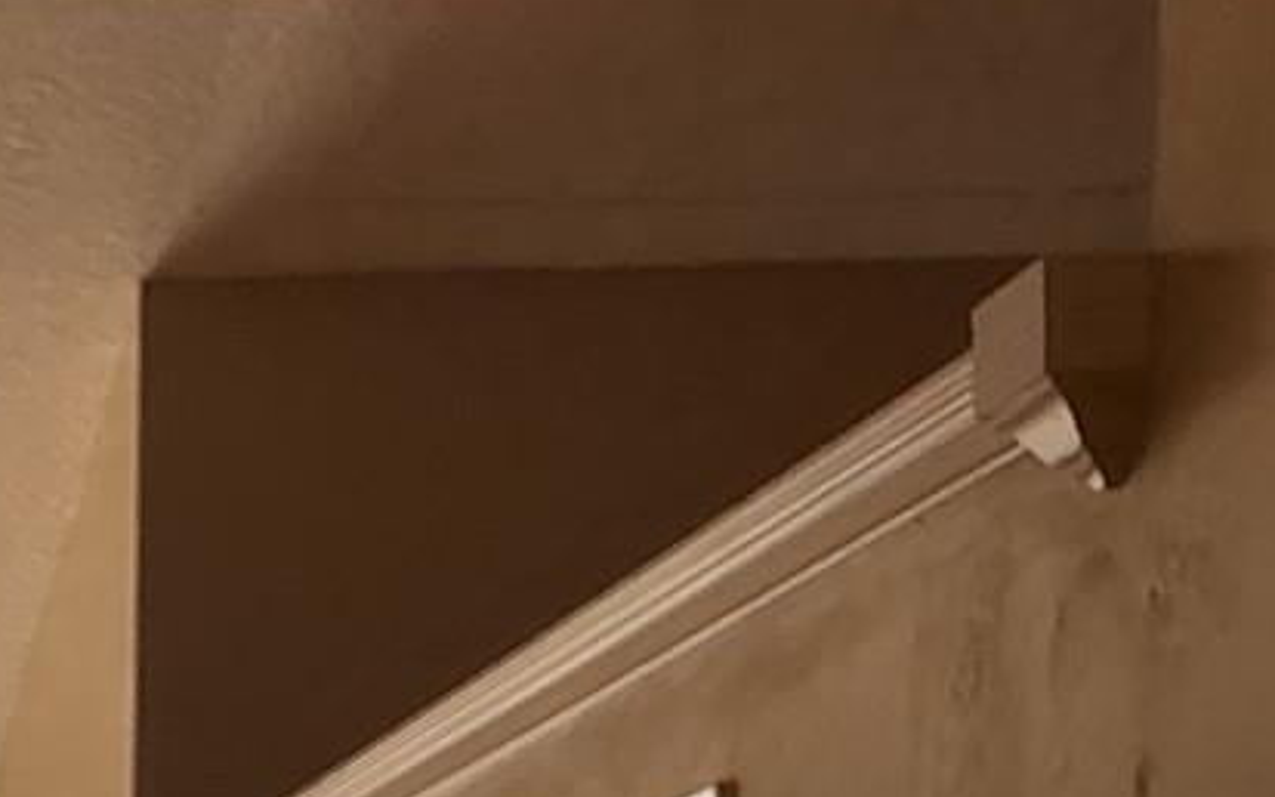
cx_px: -1031
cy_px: 1829
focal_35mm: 119
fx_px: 4134
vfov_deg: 9.8
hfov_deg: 15.1
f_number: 1.8
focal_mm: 3
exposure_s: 1/128
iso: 16
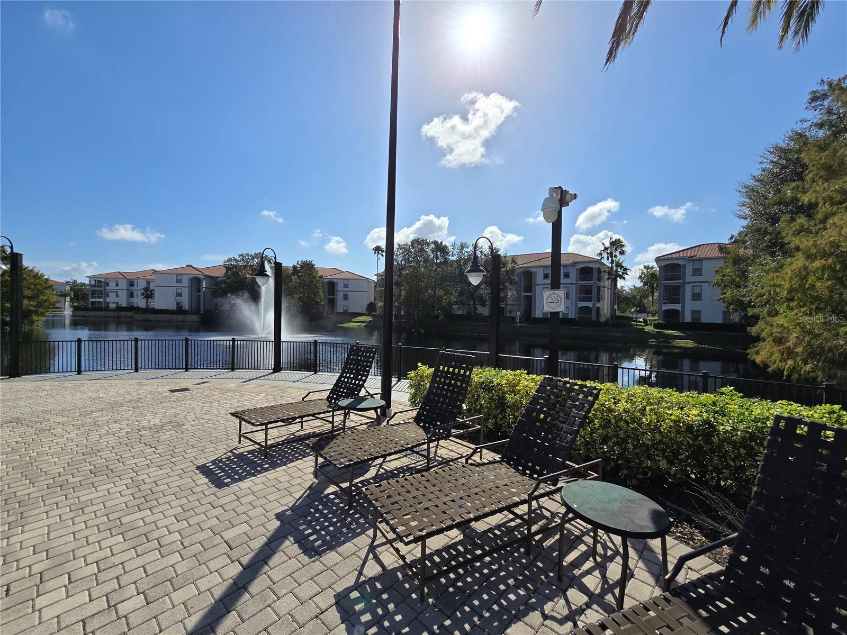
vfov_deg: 89.9
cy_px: 318
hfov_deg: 106.2
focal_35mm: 13
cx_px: 424
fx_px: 318
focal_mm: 2.2
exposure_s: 1/5883
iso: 50
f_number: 2.2
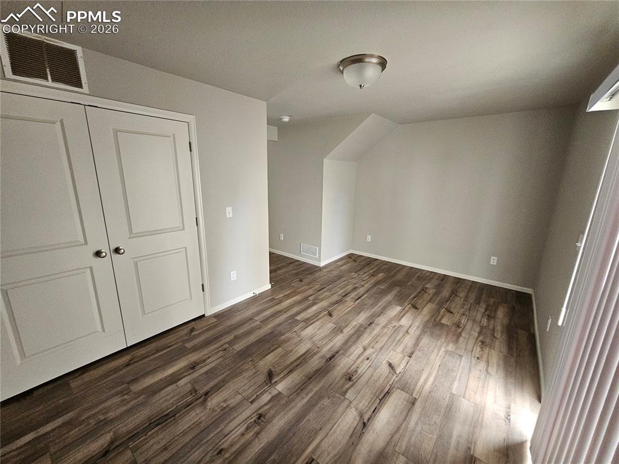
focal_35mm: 13
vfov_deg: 89.9
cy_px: 232
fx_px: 232
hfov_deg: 106.2
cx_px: 310
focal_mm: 2.2
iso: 400
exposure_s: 1/60
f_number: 2.2
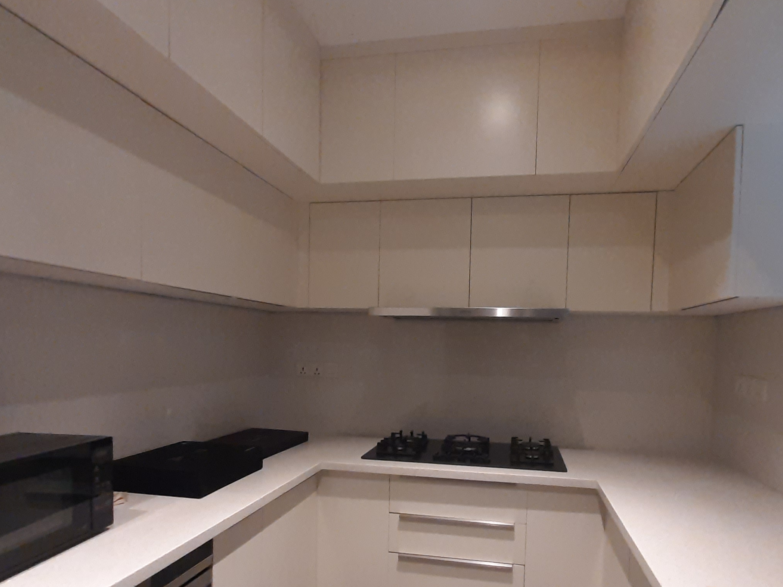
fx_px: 475
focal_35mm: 21
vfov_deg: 62.5
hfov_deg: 78.9
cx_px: 421
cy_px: 370
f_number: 2.2
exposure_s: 1/50
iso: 250
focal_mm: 1.42
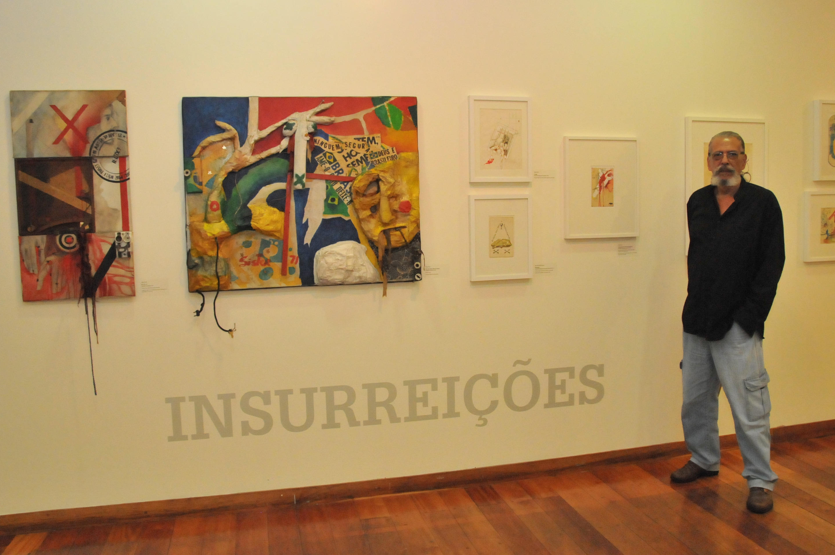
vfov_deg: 43.5
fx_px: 695
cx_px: 426
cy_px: 253
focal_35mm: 30
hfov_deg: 62.0
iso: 3200
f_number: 5.6
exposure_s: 1/125
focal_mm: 18
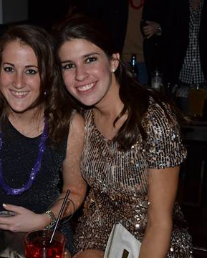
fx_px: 459
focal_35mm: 60
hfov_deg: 25.2
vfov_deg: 31.4
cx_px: 63
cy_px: 129
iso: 200
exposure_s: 1/4
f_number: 4.5
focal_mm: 28
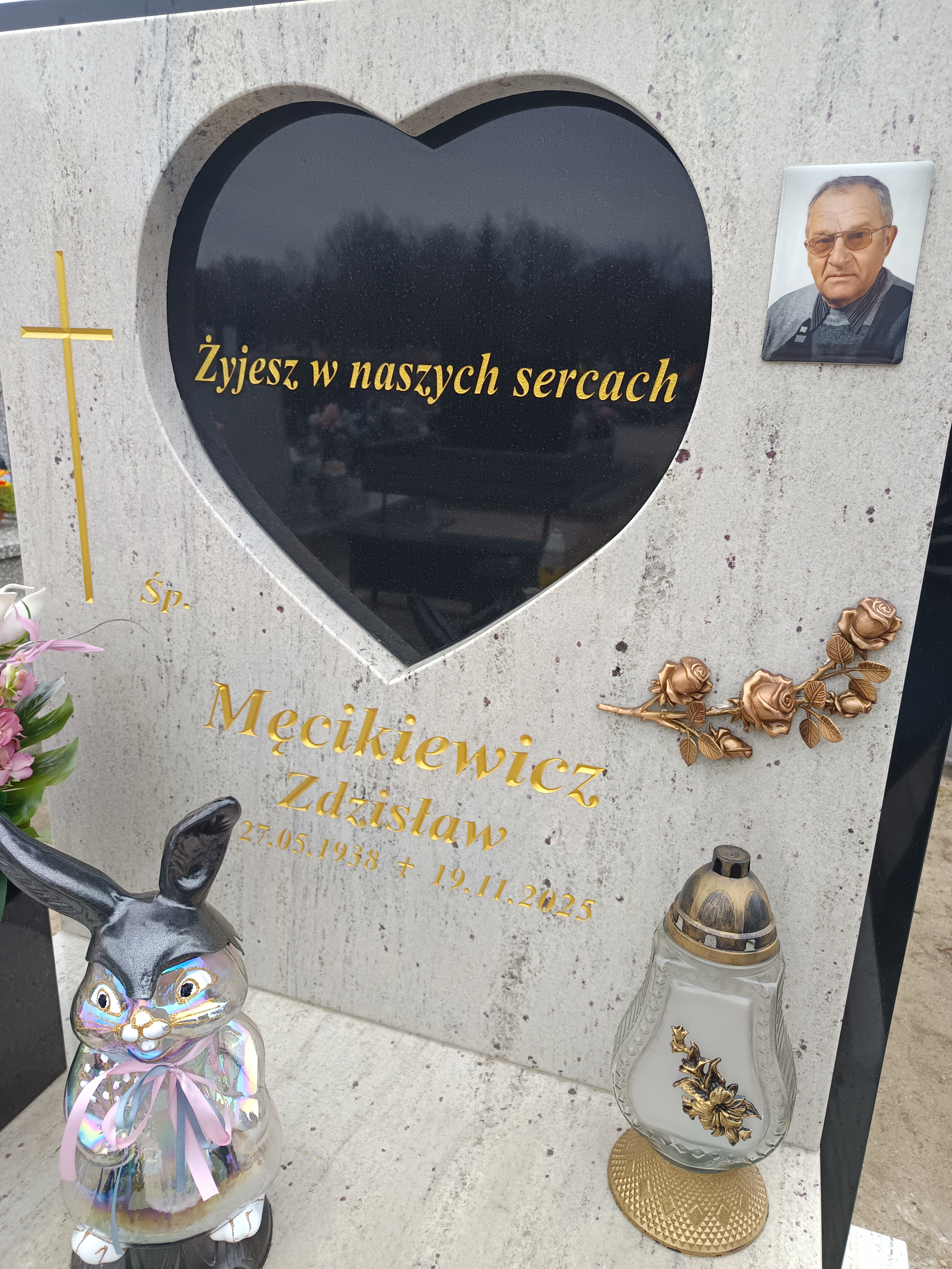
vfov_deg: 71.6
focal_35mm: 24
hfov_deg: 56.8
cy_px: 634
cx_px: 476
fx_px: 880
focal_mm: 5.31
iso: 76
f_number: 1.7
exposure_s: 1/100
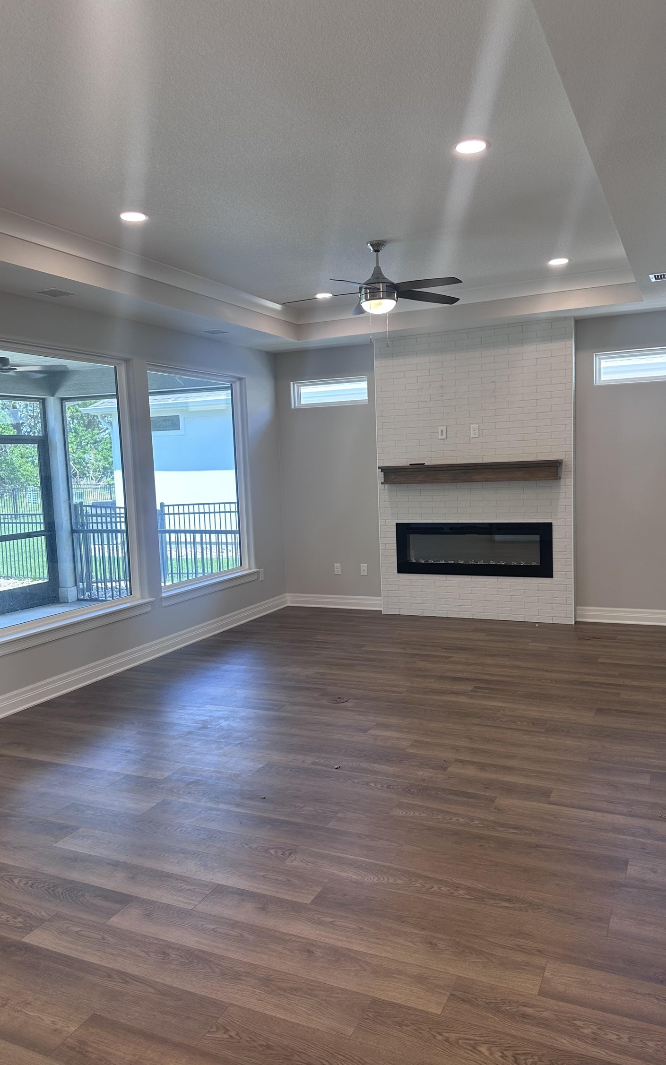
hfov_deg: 47.6
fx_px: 755
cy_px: 543
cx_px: 348
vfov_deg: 70.4
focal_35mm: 26
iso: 100
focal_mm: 6.86
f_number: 1.78
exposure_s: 1/121
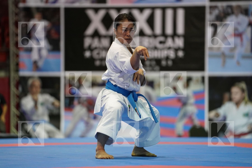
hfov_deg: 10.3
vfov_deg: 6.9
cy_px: 84
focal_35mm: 200
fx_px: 1400
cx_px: 126
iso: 3200
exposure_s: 1/320
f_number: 2.8
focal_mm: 200
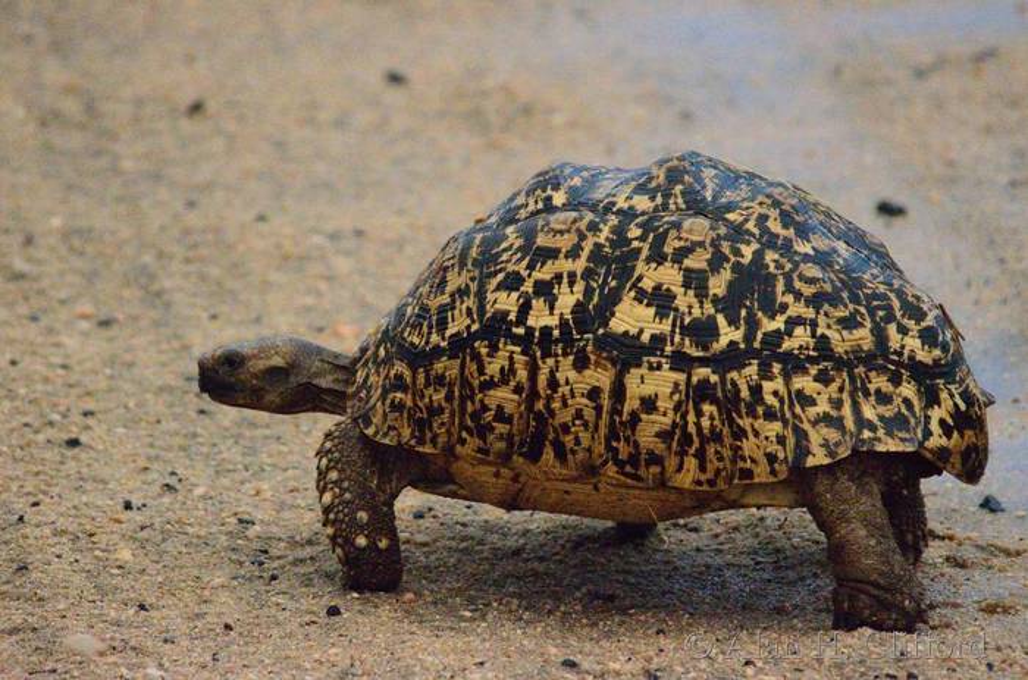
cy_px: 340
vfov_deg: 2.5
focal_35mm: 540
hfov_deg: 3.8
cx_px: 514
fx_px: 15382
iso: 6400
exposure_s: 1/500
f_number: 5.3
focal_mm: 360
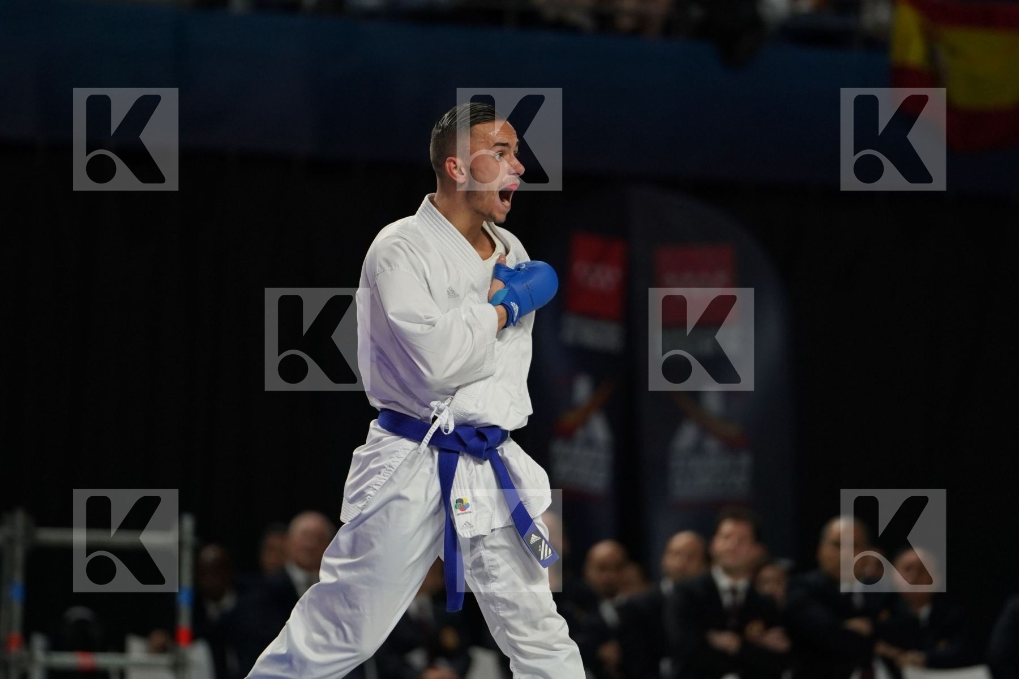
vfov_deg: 4.6
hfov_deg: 6.9
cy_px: 340
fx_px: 8491
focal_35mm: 300
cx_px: 510
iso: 1250
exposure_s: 1/1000
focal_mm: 200
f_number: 2.8
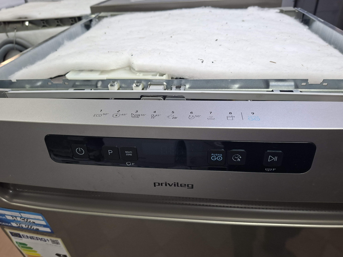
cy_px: 128
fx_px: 228
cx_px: 172
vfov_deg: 58.9
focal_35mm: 23
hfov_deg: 73.9
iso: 200
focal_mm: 5.54
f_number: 1.8
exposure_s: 1/100
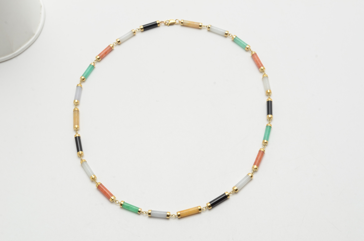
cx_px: 182
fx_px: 726
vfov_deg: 18.8
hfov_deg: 28.1
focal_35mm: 72
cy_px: 120
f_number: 16
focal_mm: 48
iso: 200
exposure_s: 1/125
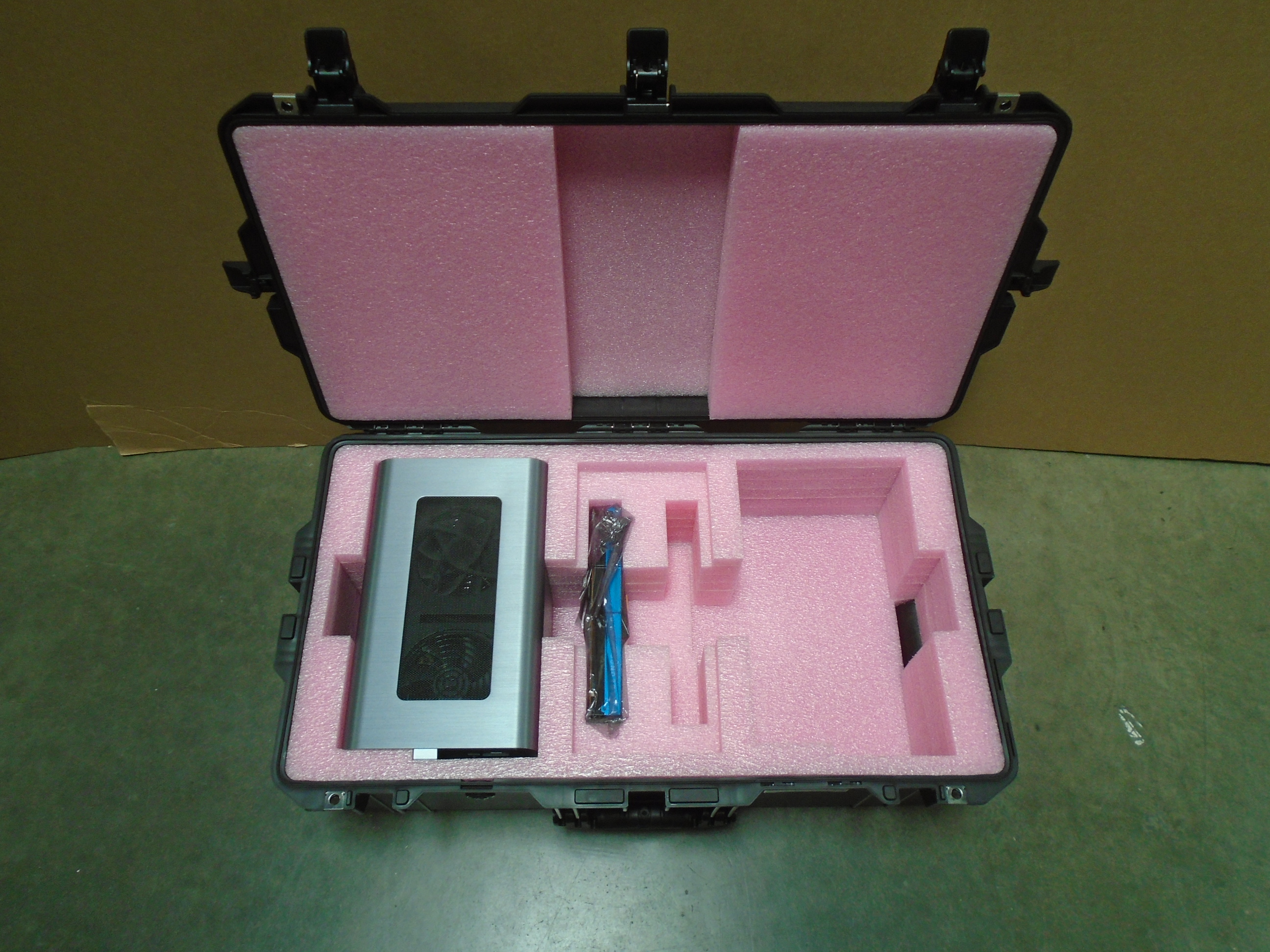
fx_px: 954
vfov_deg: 53.1
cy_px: 476
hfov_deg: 67.3
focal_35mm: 26
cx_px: 635
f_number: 3.2
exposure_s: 1/50
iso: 160
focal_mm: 4.6
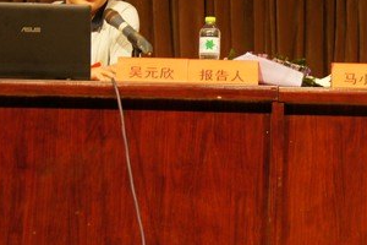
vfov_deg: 9.1
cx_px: 285
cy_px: 10
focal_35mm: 150
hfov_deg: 13.6
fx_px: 1529
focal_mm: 50
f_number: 4.5
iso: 500
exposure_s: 1/80
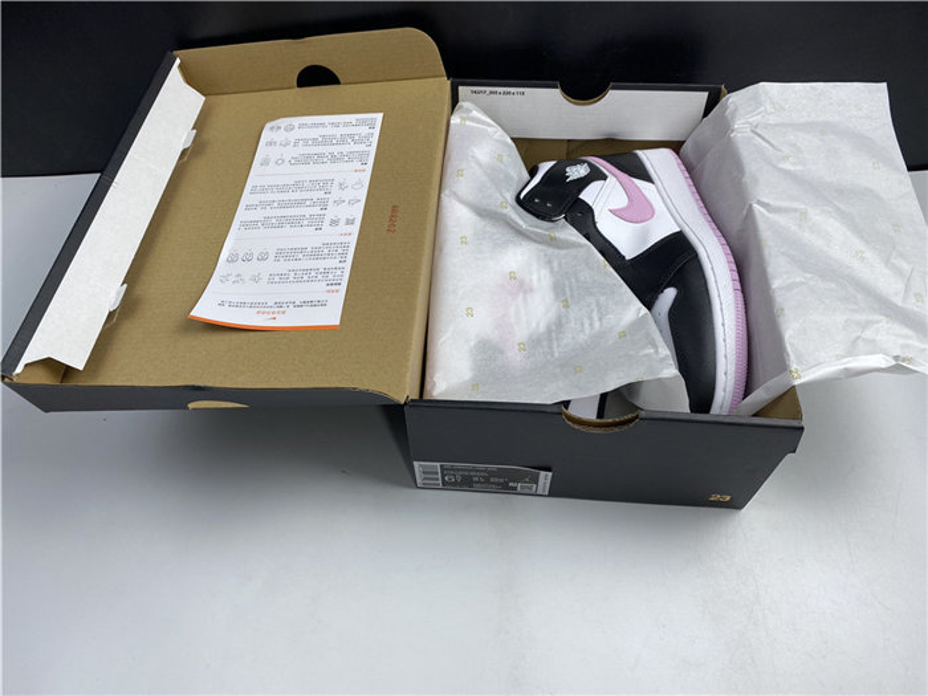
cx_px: 464
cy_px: 348
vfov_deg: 53.1
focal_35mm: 26
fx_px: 697
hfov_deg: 67.3
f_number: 1.8
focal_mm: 4.25
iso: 40
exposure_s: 1/100
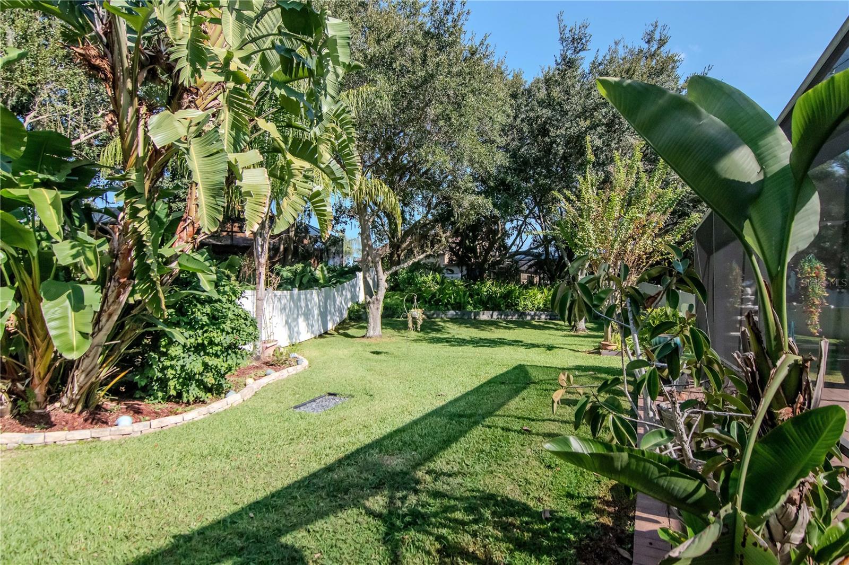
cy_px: 282
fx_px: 424
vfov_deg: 67.4
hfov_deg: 90.0
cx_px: 424
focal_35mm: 18
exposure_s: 1/4000
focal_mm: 12
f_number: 7.1
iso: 2000
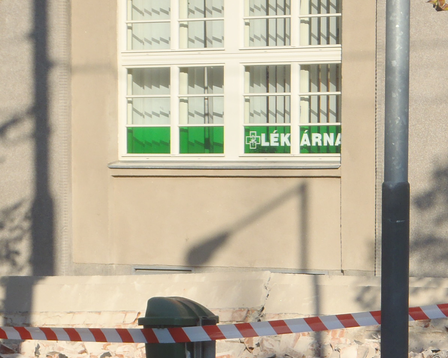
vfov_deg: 8.1
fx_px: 2519
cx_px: 324
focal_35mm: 190
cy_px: 348
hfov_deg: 10.1
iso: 64
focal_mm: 16.25
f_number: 5.6
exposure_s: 1/250
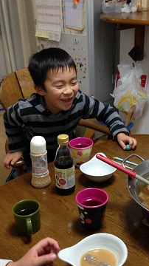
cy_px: 132
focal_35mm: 49
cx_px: 98
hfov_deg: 24.3
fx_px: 345
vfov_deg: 42.1
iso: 250
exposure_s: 1/20
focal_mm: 4.12
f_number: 2.4
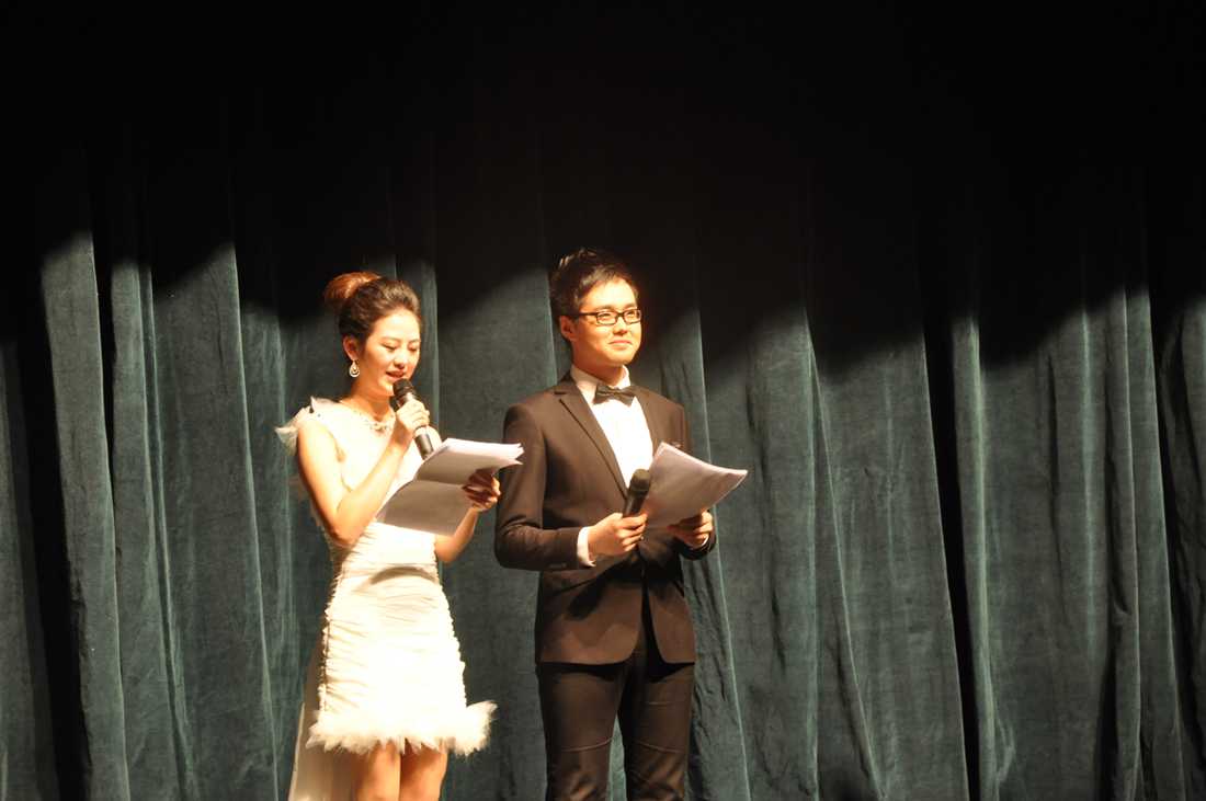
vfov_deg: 8.7
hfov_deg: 13.1
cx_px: 603
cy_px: 400
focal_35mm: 158
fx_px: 5271
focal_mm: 105
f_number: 5.6
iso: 800
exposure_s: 1/13
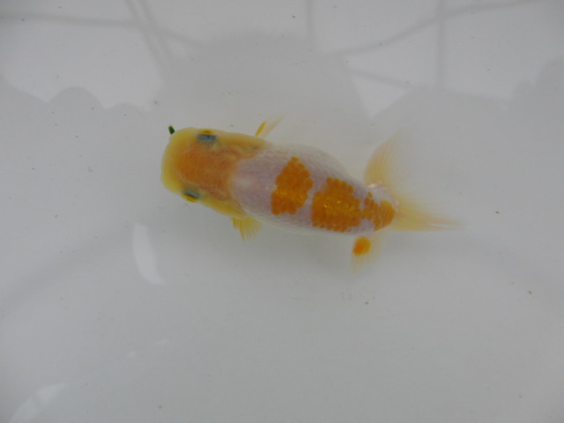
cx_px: 282
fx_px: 603
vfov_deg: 38.7
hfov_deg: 50.1
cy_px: 212
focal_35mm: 37
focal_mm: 6.42
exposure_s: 1/200
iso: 100
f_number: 3.6
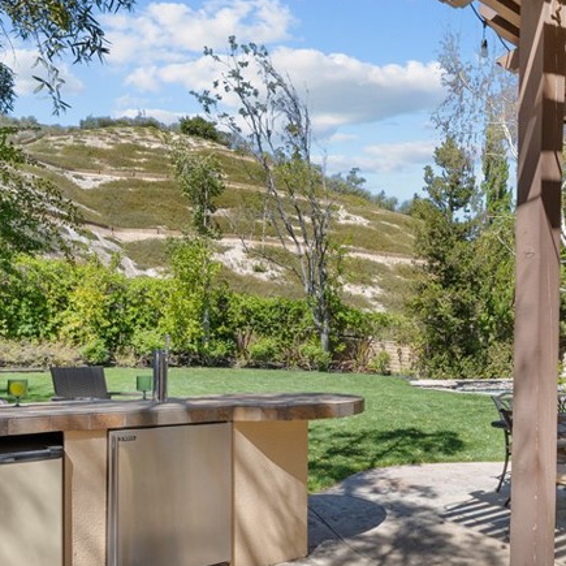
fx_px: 518
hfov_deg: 55.1
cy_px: 355
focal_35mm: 28
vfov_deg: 56.6
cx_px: 411
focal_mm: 14
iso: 200
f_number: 9
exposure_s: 1/60
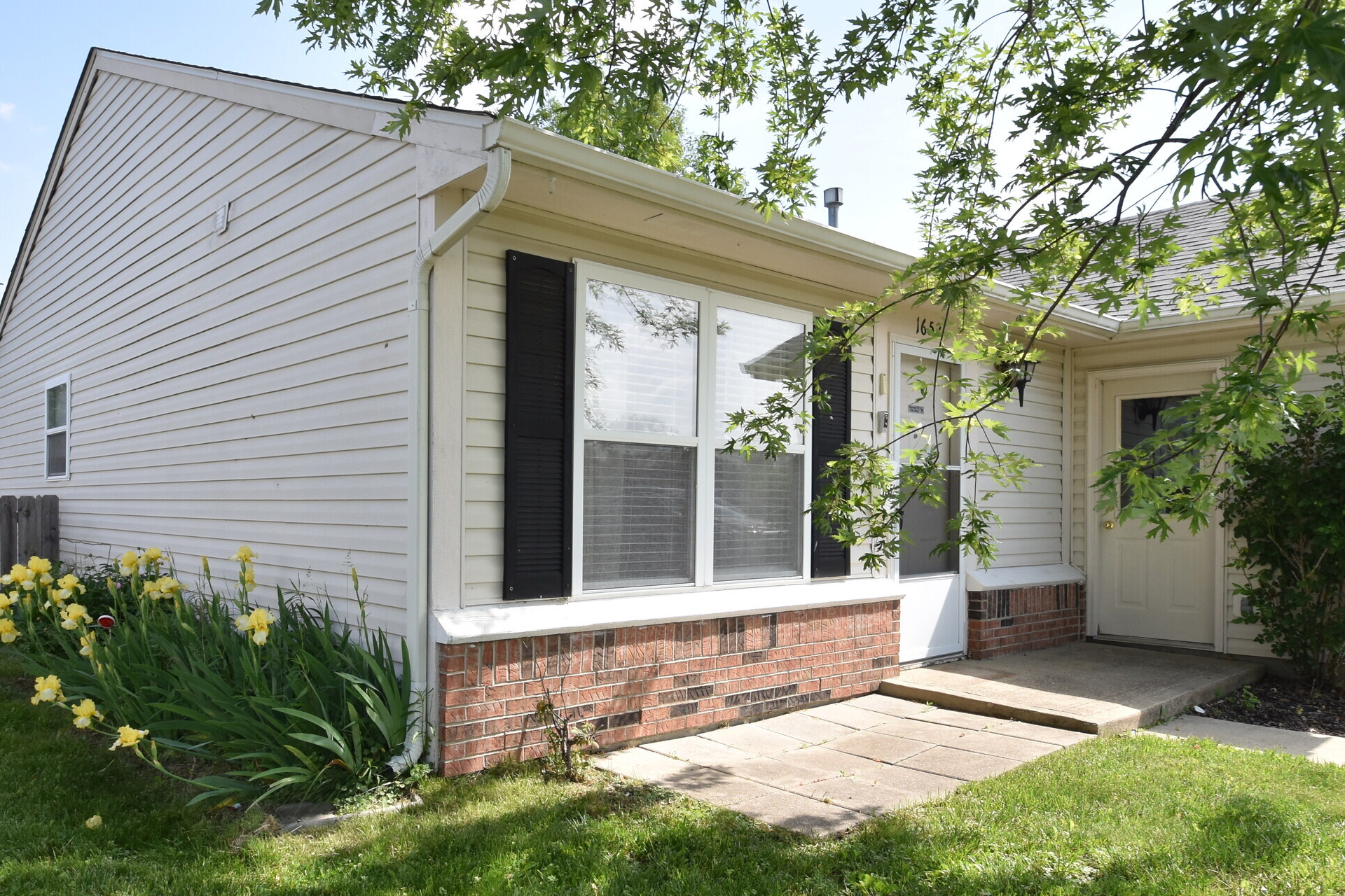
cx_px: 514
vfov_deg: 52.8
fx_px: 897
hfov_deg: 72.7
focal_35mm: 24
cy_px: 531
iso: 250
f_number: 8
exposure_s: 1/250
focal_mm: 10
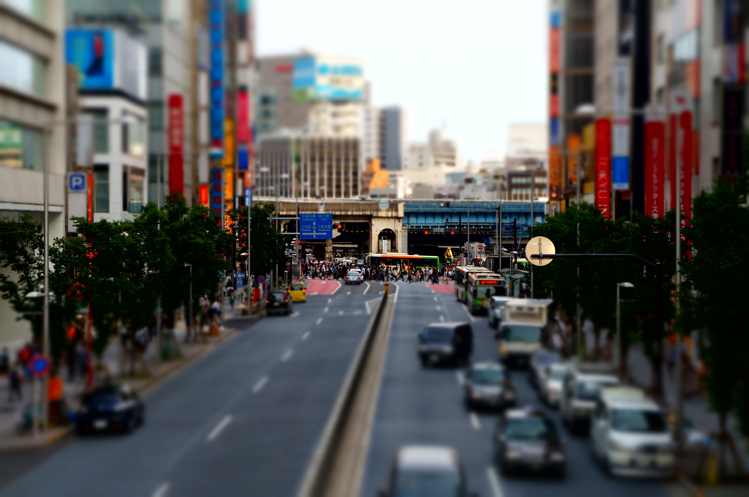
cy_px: 248
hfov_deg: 24.6
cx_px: 374
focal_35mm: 82
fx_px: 1715
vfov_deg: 16.5
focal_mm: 55
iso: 200
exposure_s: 1/160
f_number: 6.3
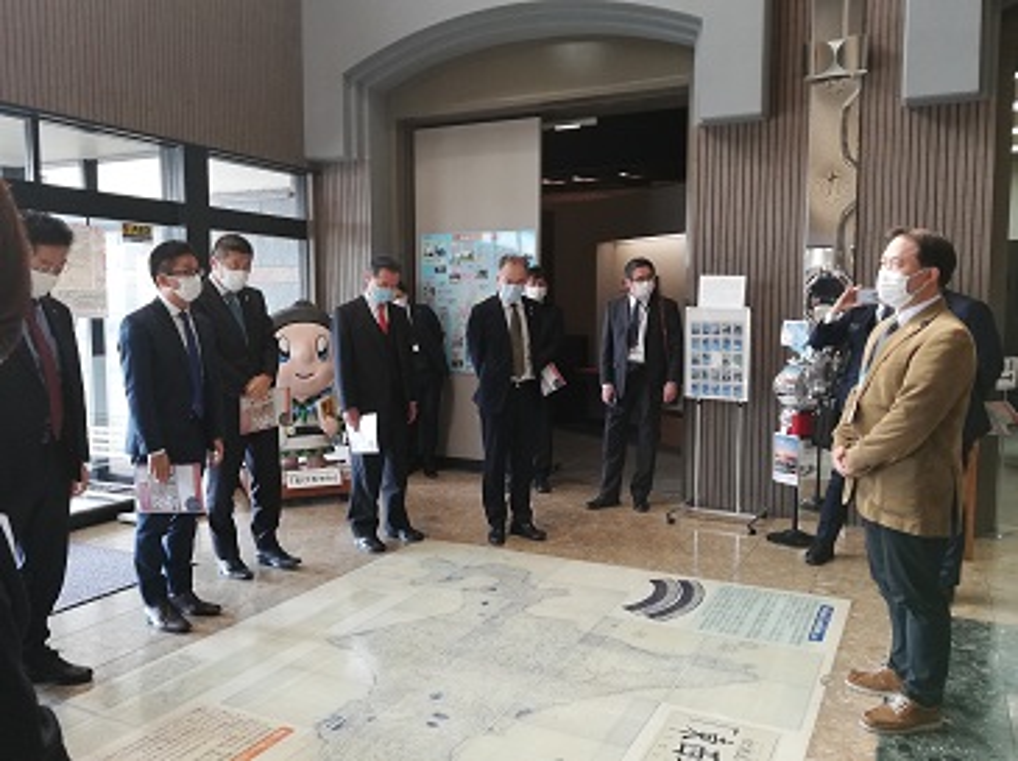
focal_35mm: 29
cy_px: 380
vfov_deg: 48.2
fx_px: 852
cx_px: 509
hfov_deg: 61.7
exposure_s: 1/50
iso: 160
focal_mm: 3.81
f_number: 2.2
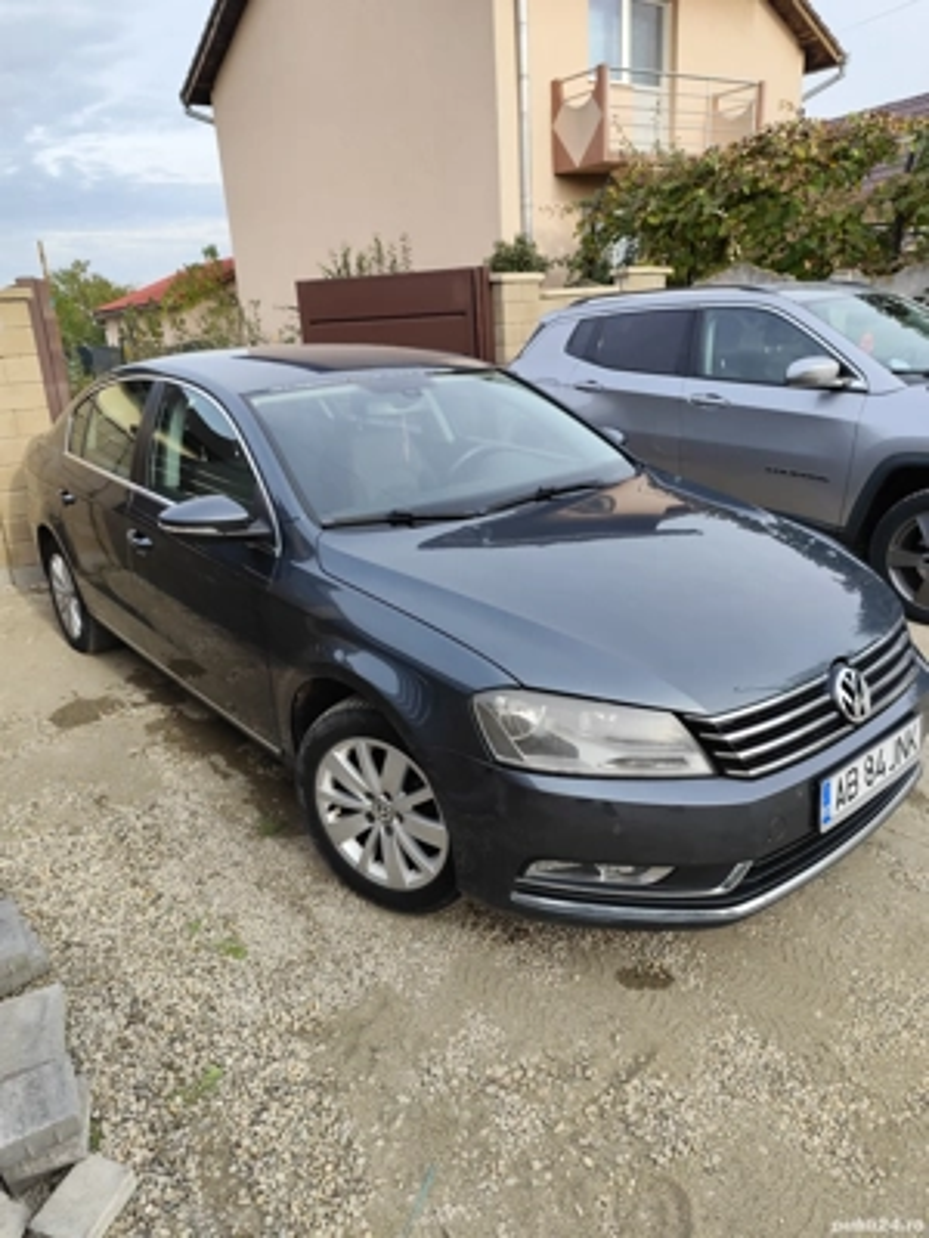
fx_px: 823
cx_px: 464
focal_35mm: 23
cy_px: 619
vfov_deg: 73.9
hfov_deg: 58.9
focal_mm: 6.19
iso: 50
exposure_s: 1/417
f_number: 1.65
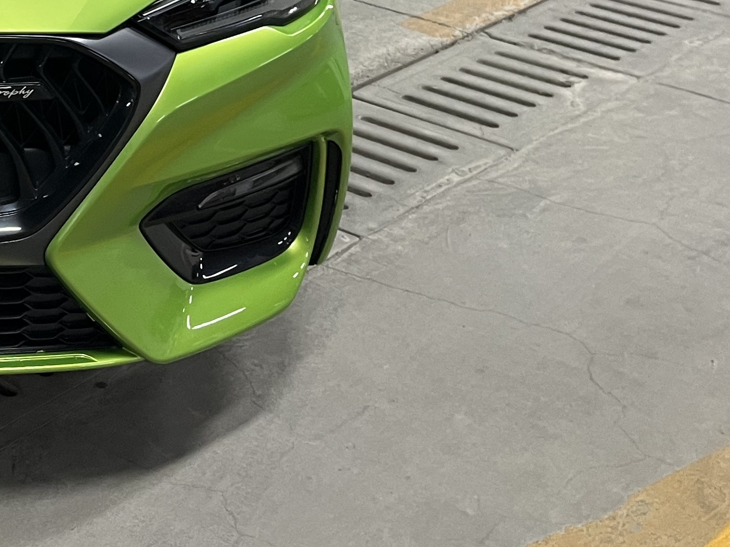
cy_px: -103
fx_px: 1560
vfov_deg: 18.8
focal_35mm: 74
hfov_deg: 23.7
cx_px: -177
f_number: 1.6
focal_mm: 5.1
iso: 125
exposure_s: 1/50
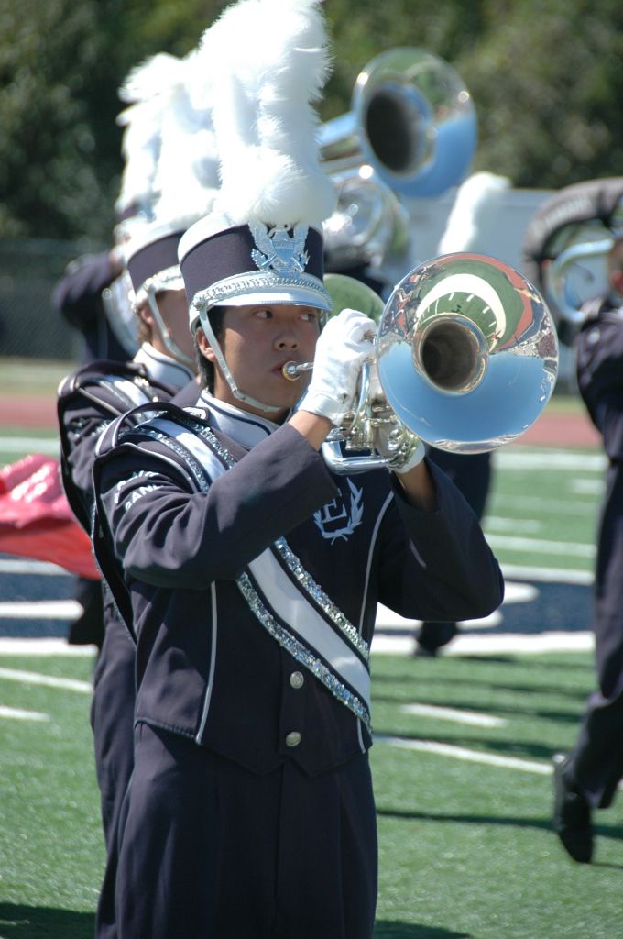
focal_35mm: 300
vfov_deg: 6.9
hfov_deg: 4.6
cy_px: 470
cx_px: 312
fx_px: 7808
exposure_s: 1/500
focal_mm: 200
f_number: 5.6
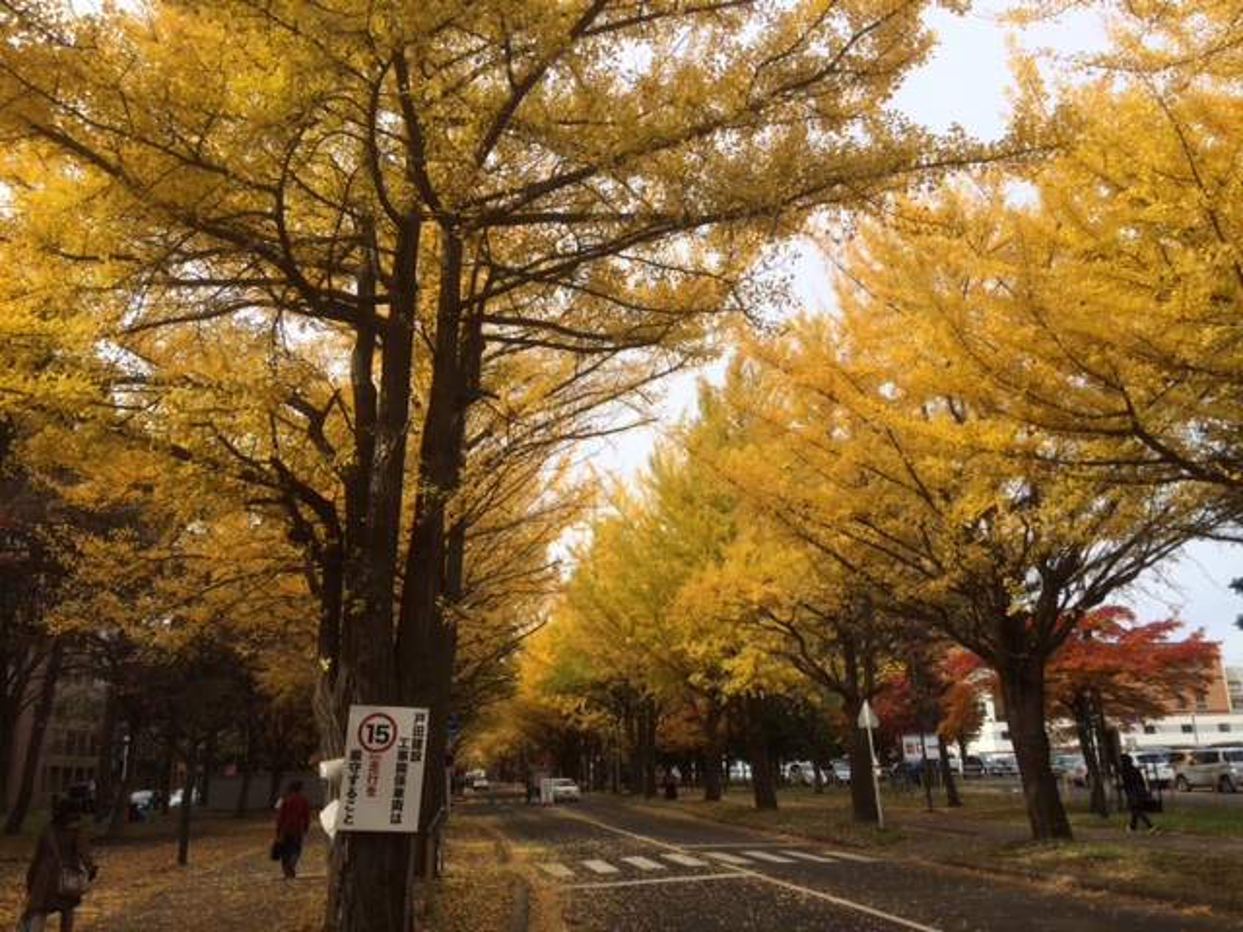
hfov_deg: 61.7
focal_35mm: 29
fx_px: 1041
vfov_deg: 48.2
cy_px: 466
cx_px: 622
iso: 32
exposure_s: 1/1053
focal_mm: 4.15
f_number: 2.2
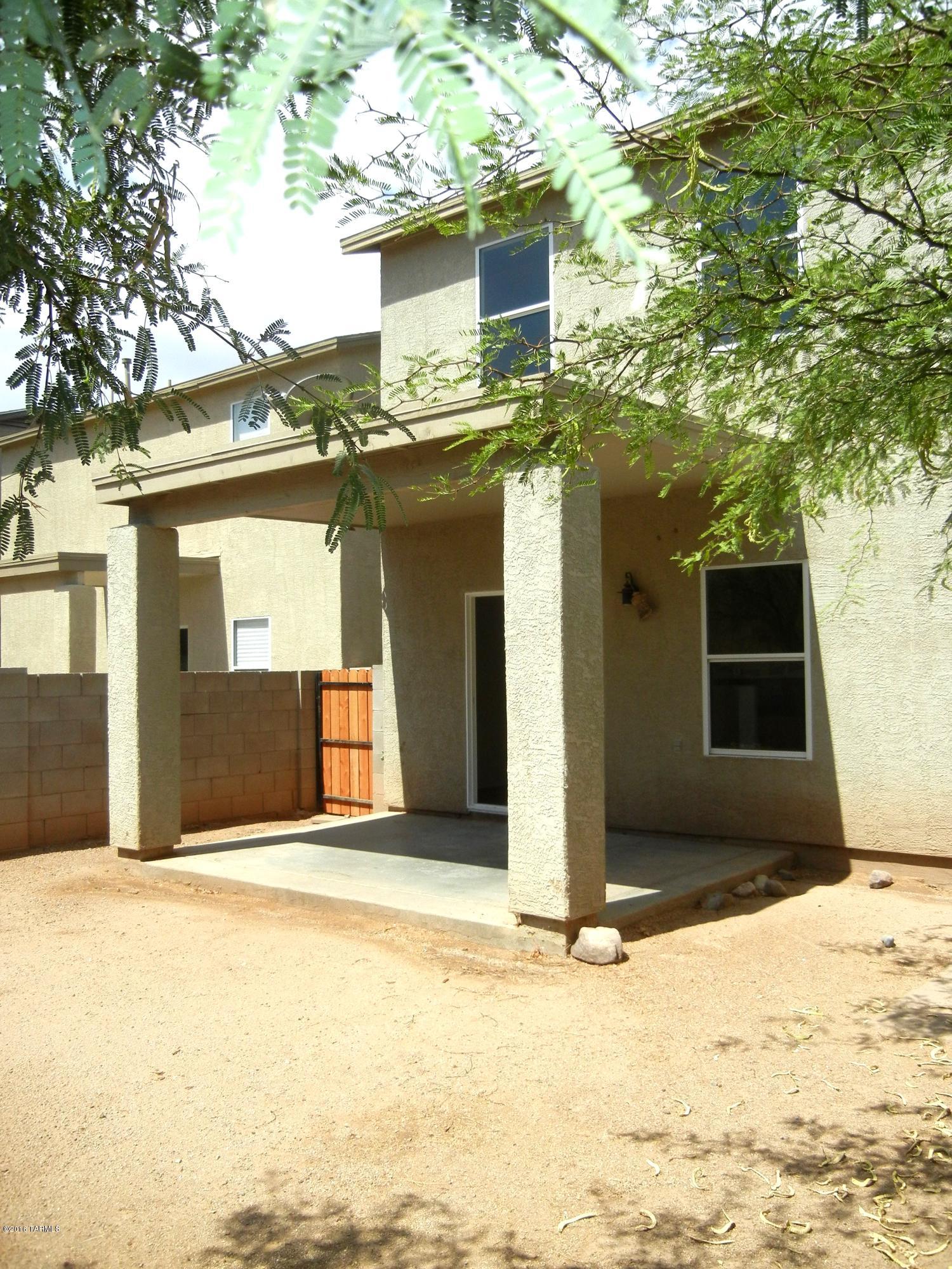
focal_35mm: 30
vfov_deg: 60.0
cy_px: 634
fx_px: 1100
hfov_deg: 46.8
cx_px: 476
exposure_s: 1/524
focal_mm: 5.4
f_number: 7
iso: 160
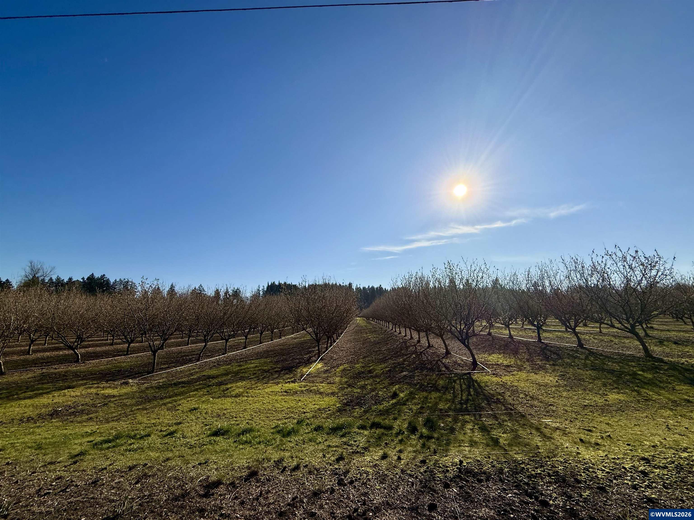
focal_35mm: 14
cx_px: 347
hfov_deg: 102.1
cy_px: 260
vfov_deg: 85.7
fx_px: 281
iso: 50
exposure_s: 1/6173
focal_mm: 2.22
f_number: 2.2
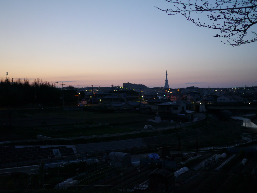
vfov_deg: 36.0
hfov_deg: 46.8
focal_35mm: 40
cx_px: 128
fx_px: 297
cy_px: 96
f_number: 1.7
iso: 400
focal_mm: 20
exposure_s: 1/60
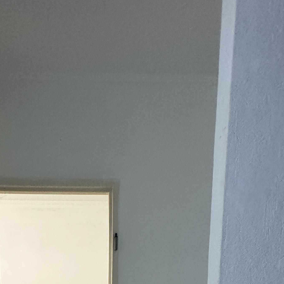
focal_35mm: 37
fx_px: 343
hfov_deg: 43.9
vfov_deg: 31.1
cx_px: 81
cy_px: 395
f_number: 2.2
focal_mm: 2.22
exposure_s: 1/60
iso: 400
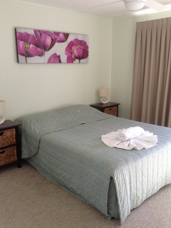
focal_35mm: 34
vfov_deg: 54.0
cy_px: 116
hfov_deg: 41.8
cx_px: 84
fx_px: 224
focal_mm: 3.3
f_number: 2.4
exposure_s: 1/25
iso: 80
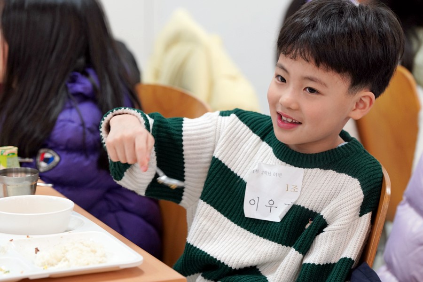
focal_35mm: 157
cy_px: 141
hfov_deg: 13.1
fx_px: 1845
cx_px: 212
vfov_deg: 8.7
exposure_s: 1/160
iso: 1600
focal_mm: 157
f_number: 4
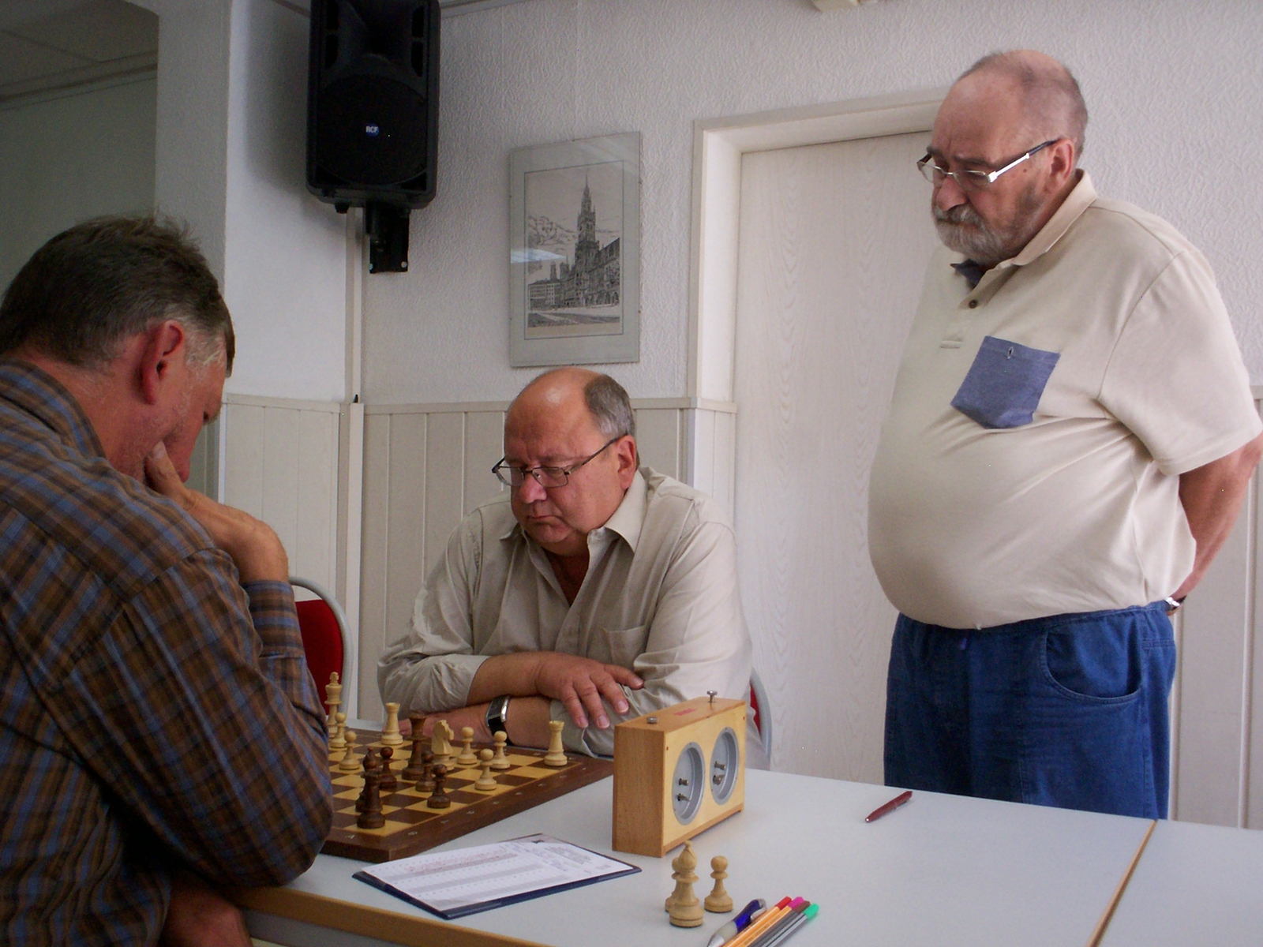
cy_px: 474
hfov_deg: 51.4
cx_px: 632
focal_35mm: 36
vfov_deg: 39.7
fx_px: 1313
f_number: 4.5
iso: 140
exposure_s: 1/41.3
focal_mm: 5.9
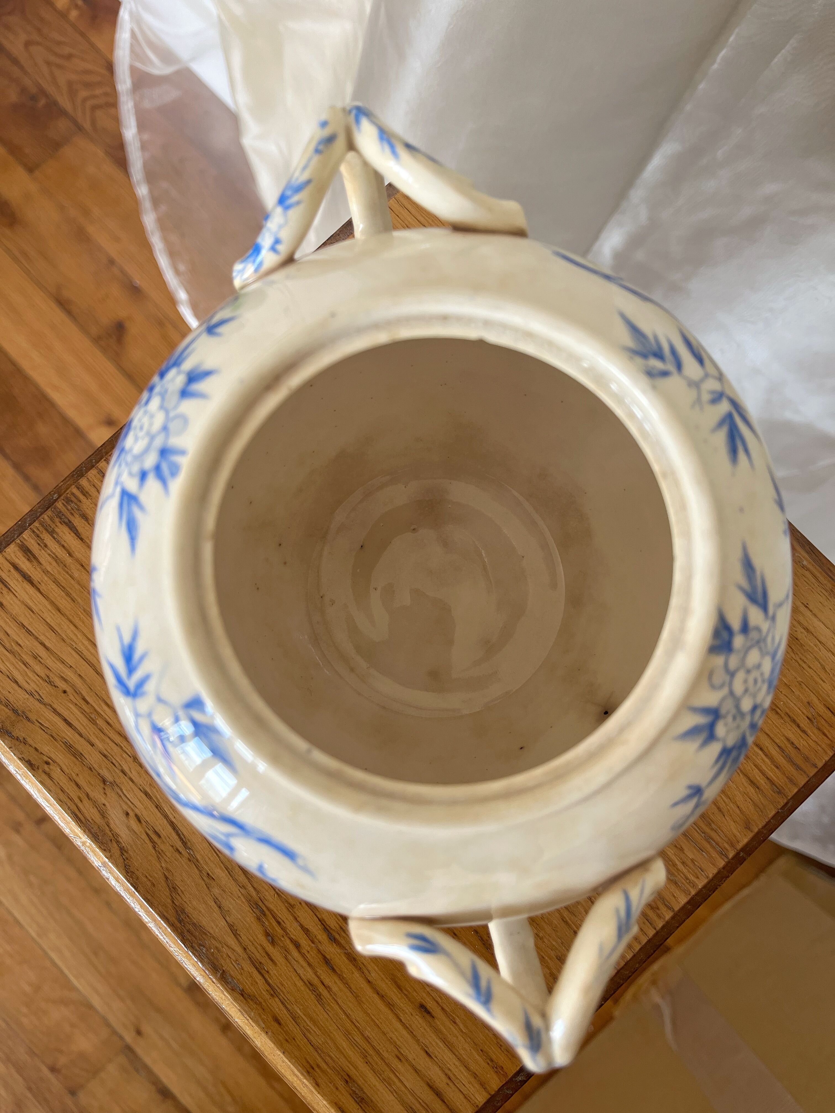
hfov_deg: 53.1
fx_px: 836
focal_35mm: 26
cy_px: 556
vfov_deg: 67.3
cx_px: 418
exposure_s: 1/121
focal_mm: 5.1
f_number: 1.6
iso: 80
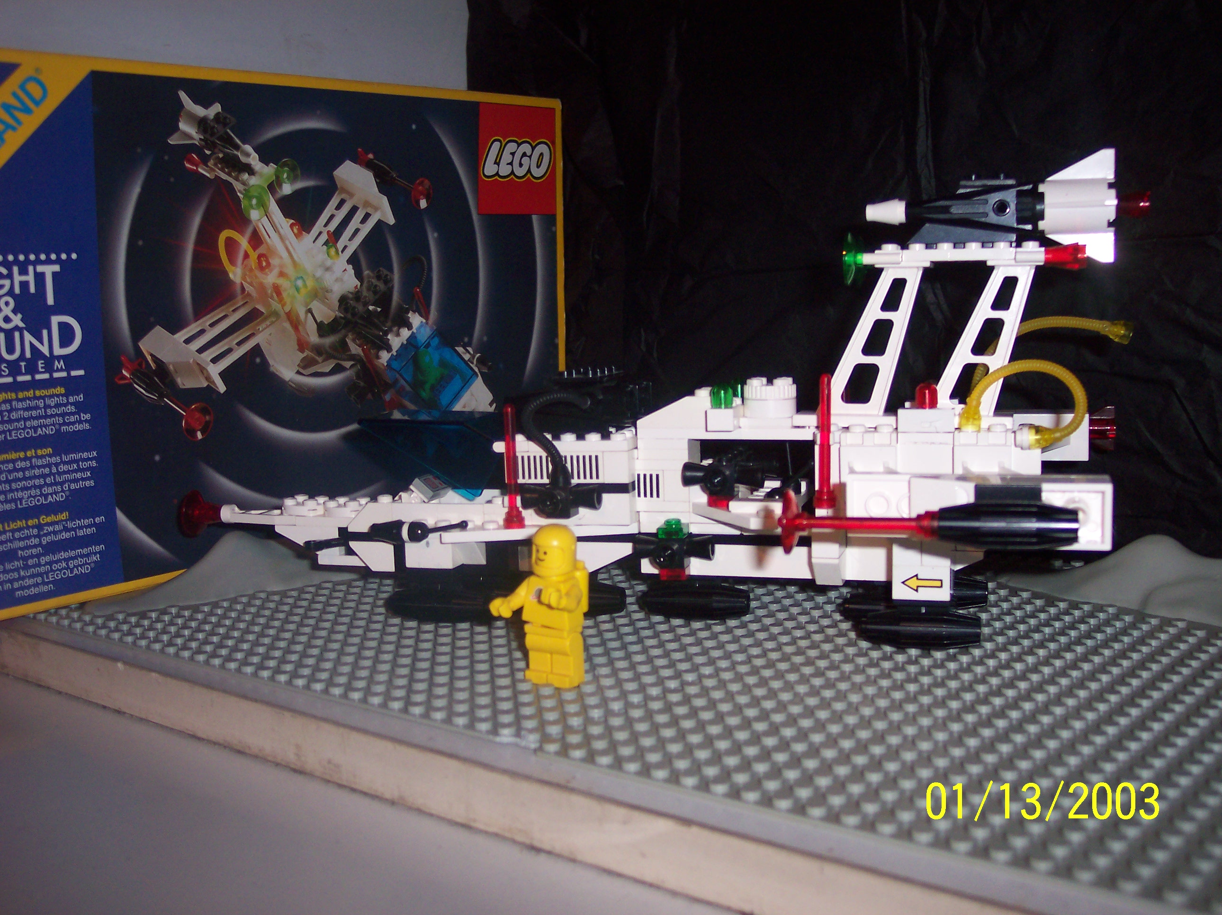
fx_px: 1341
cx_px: 611
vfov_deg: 37.7
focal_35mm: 38
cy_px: 458
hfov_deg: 49.0
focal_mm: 8
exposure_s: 1/30
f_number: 2.8
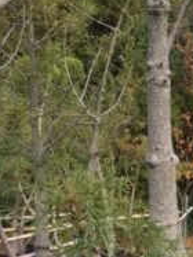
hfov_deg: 14.9
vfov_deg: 20.4
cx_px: 276
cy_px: 264
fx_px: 692
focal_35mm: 93
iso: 32
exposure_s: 1/414
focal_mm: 4.15
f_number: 2.2
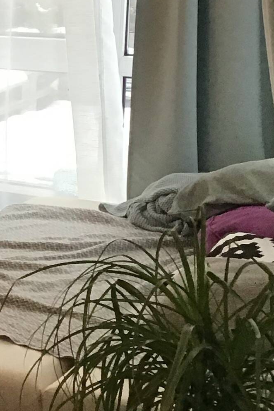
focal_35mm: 106
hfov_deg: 11.7
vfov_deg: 19.2
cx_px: -259
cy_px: 111
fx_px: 1210
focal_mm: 3.3
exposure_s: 1/33
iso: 64
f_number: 2.4
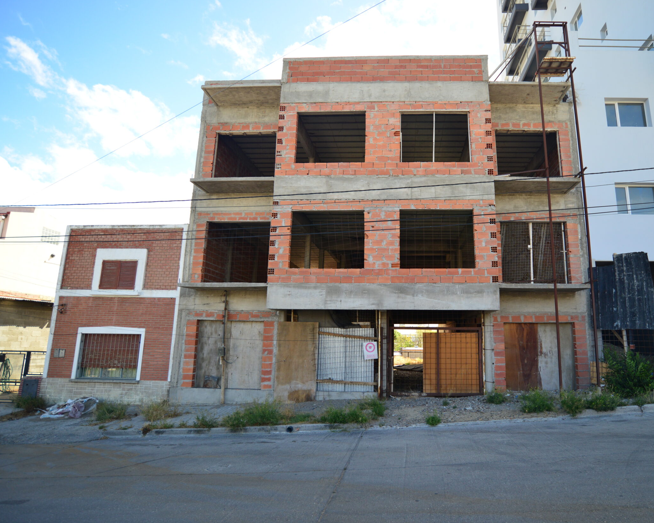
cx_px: 394
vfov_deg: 65.5
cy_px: 257
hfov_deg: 76.7
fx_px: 406
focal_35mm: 21
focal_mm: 18
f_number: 3.5
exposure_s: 1/1250
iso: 500
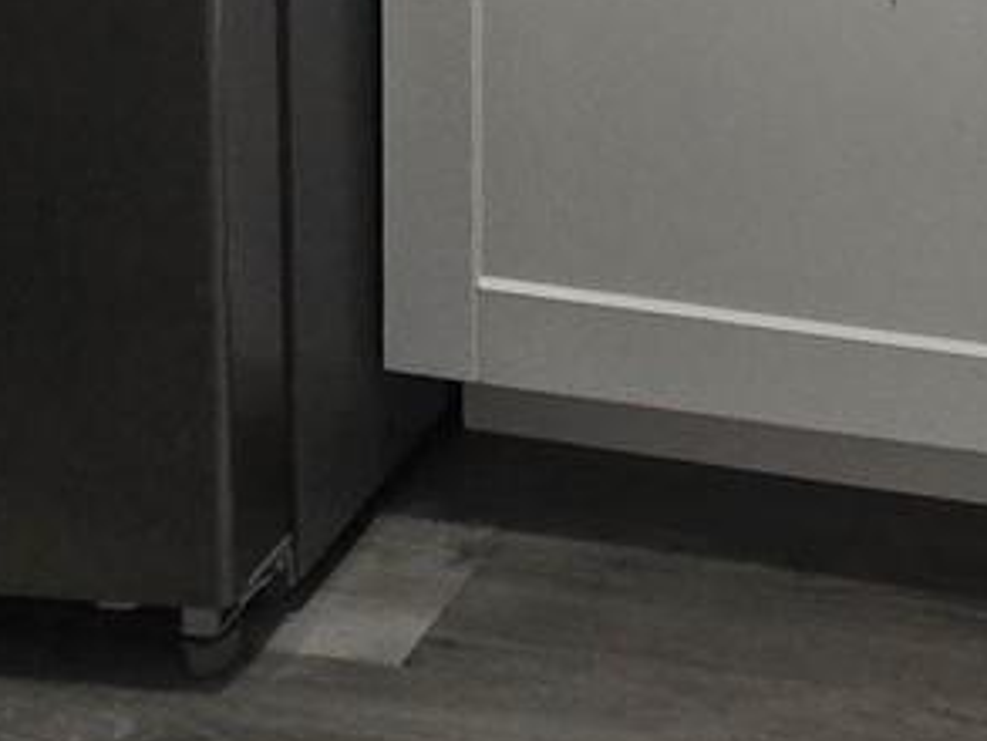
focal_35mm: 71
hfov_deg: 22.0
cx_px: 1543
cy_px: -1125
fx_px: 2025
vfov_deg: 13.6
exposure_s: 1/60
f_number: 2.2
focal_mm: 2.2
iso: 250
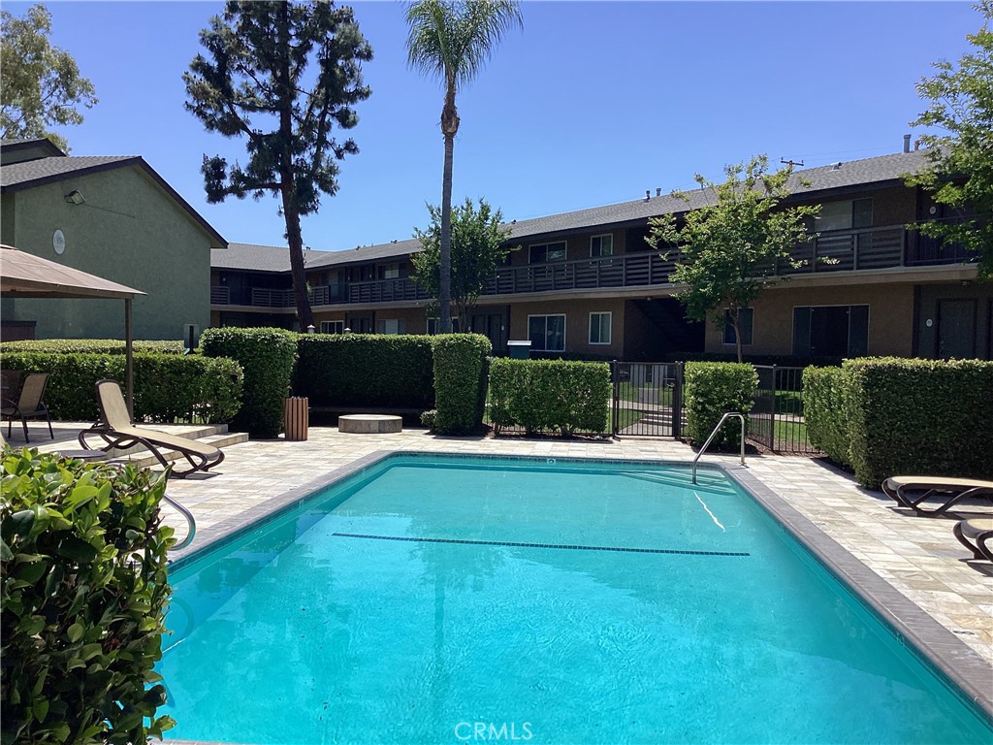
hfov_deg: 58.4
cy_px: 372
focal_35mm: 31
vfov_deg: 45.4
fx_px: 889
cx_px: 496
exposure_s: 1/1894
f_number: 2.4
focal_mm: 3.3
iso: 25
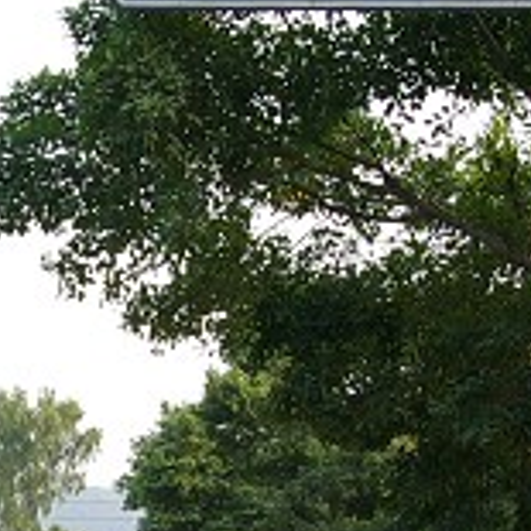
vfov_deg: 10.8
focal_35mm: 161
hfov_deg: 10.6
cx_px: -192
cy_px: 394
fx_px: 2794
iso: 200
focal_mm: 28
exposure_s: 1/20
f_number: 11
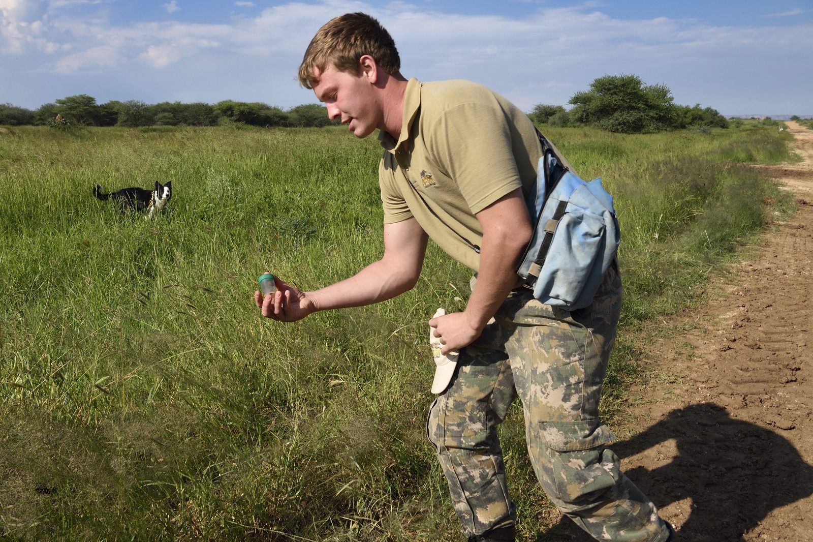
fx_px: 700
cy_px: 271
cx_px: 406
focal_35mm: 31
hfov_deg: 60.3
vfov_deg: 42.3
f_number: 11
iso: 200
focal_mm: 31
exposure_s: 1/320
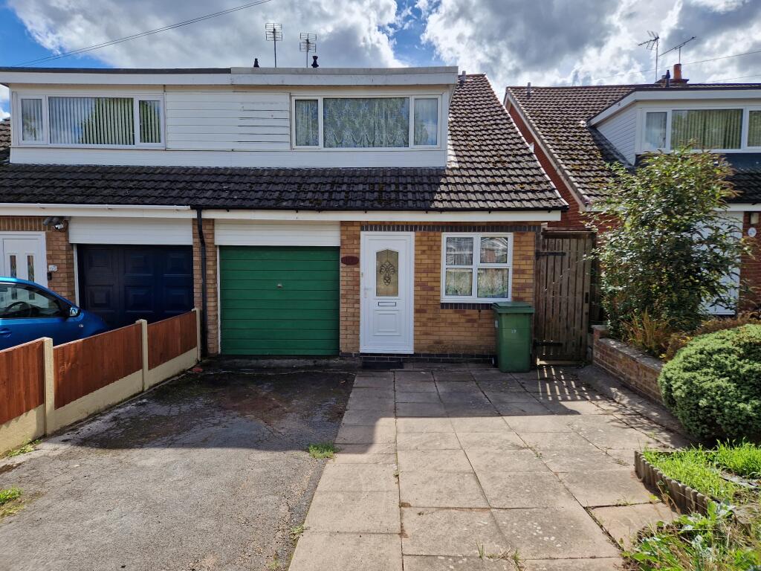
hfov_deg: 73.9
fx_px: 506
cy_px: 286
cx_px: 380
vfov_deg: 58.9
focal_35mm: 23
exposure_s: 1/1720
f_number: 1.8
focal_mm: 5.4
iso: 50
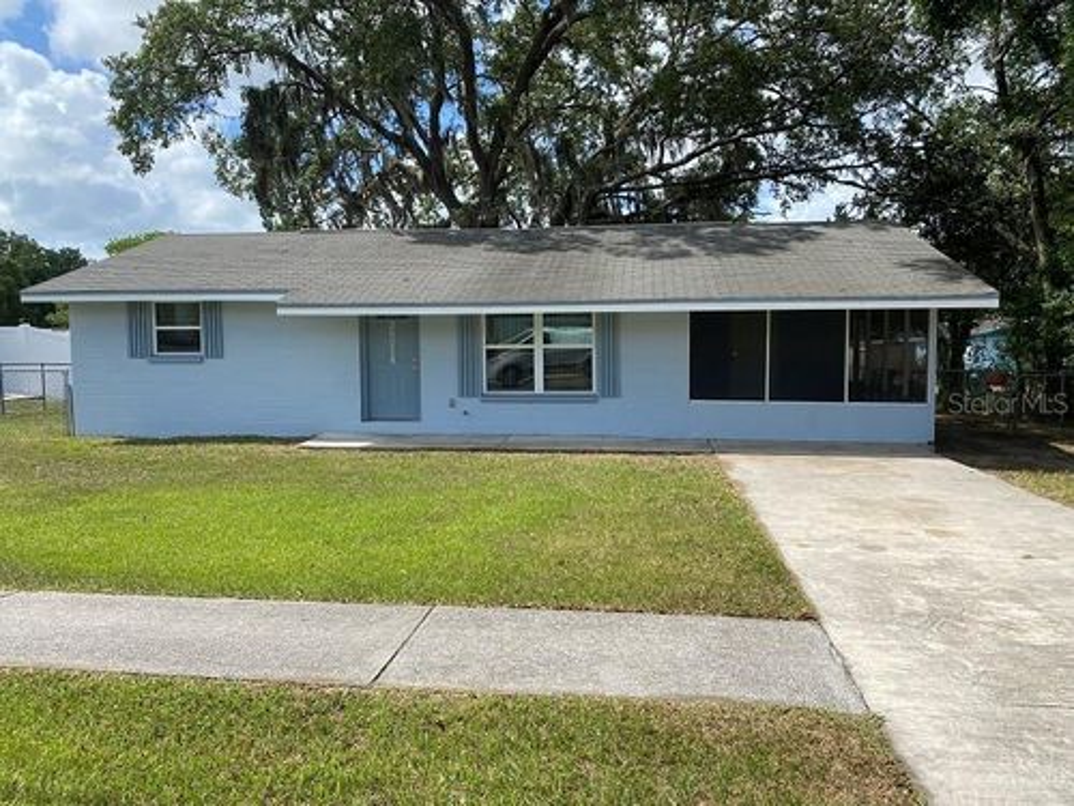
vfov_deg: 53.1
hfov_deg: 67.3
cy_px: 403
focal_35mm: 26
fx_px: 807
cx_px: 537
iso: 32
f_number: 1.8
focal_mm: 4.25
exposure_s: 1/2817
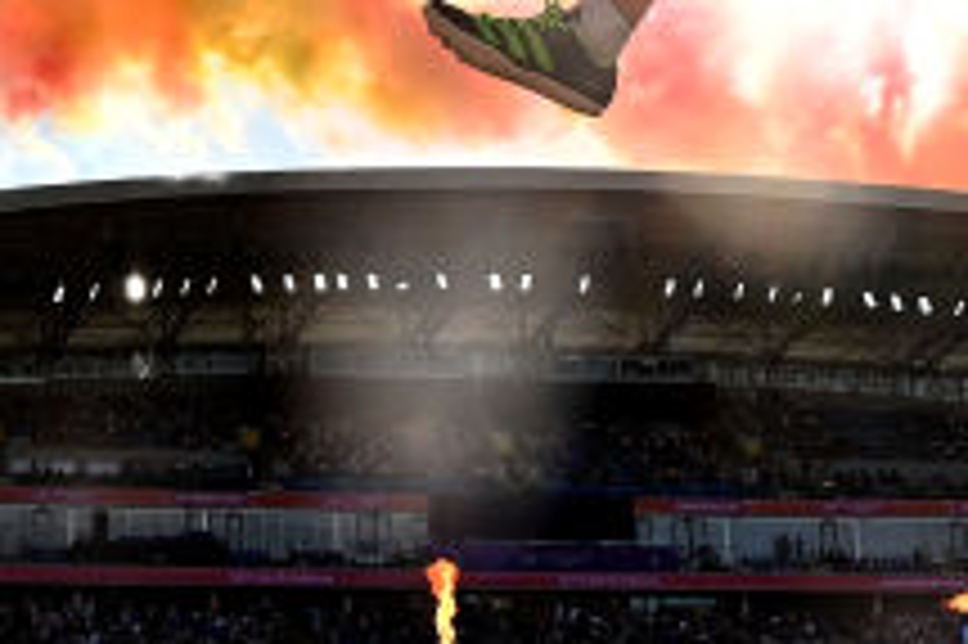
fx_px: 2176
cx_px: 104
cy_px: -155
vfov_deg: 16.1
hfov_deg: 24.4
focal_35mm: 81
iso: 1000
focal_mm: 17
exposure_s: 1/3200
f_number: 8
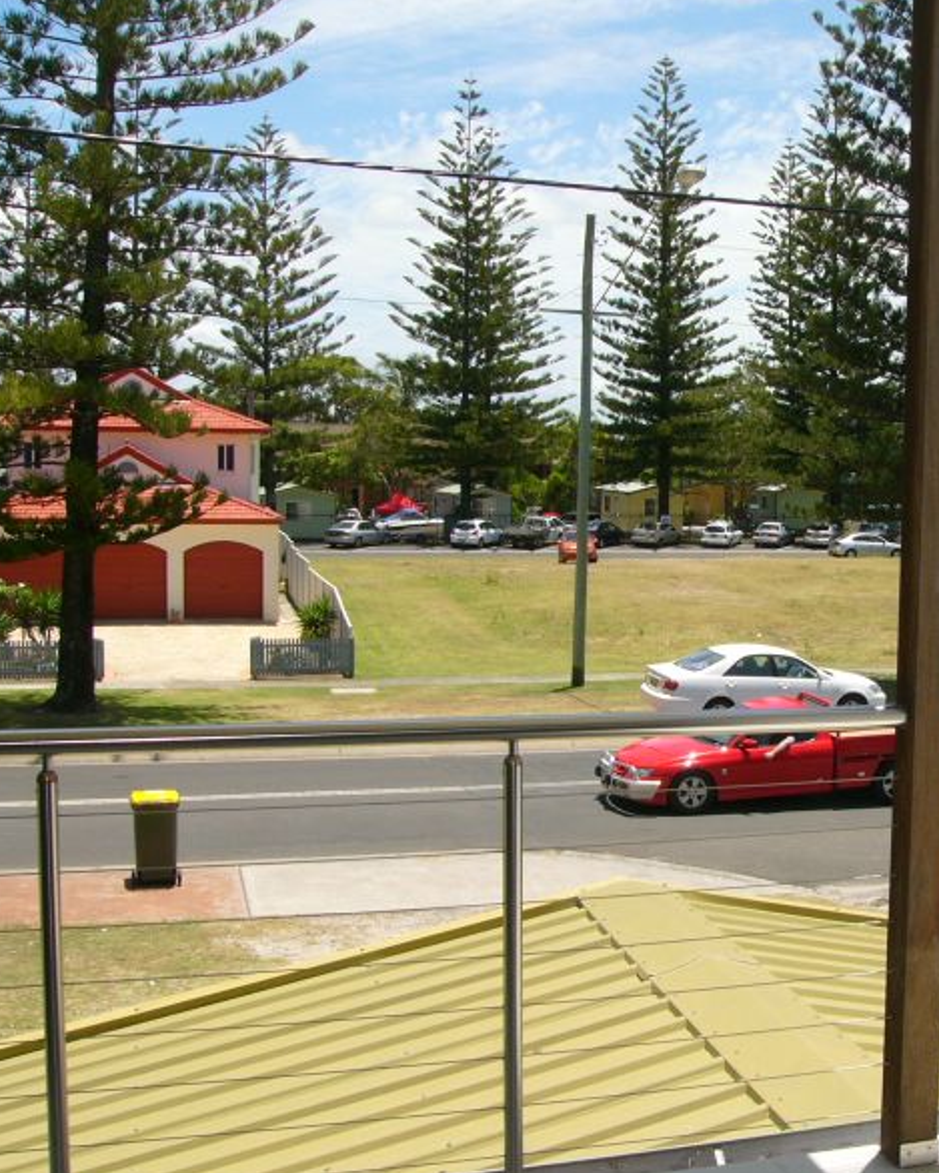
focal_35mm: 48
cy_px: 584
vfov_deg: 38.8
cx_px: 737
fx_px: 1667
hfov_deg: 30.8
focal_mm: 6
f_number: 4
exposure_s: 1/640
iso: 50
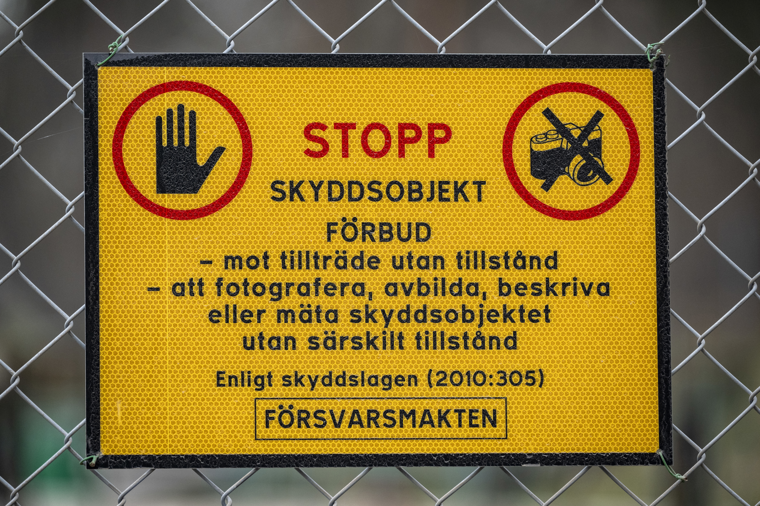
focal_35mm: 250
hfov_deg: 8.2
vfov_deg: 5.5
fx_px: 5277
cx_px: 380
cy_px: 253
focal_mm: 250
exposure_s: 1/1000
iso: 1250
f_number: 5
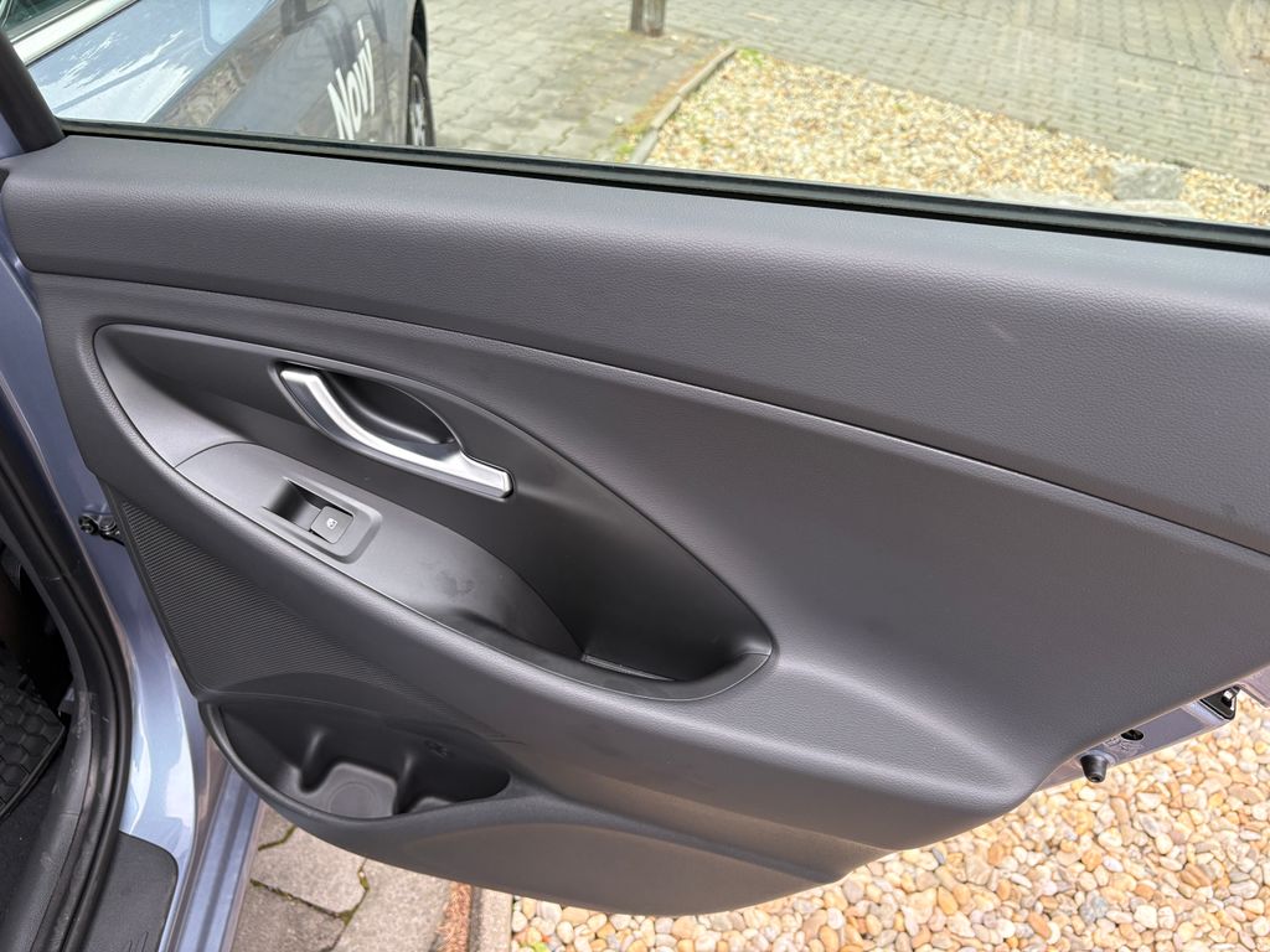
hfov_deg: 67.3
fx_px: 954
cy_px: 476
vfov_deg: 53.1
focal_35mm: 26
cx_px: 635
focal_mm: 5.96
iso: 100
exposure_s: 1/122
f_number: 1.6
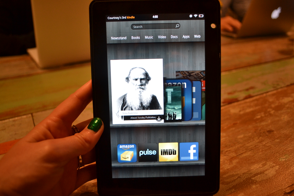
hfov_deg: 61.9
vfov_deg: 43.6
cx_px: 147
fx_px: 245
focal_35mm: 30
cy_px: 98
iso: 640
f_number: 4
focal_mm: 20
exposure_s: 1/60
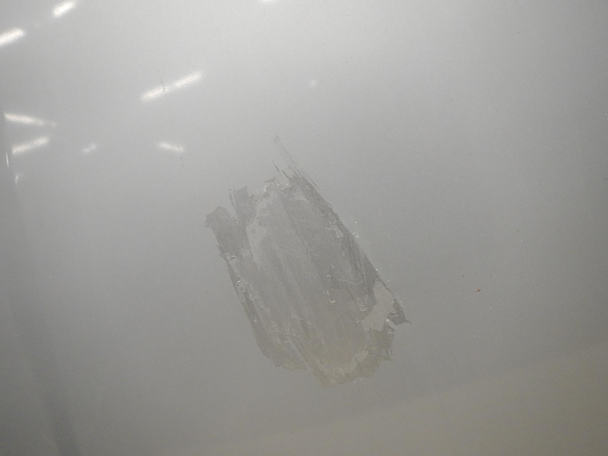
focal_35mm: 28
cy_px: 228
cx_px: 304
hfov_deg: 63.4
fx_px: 492
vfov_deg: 49.7
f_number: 3.9
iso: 250
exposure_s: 1/30
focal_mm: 5
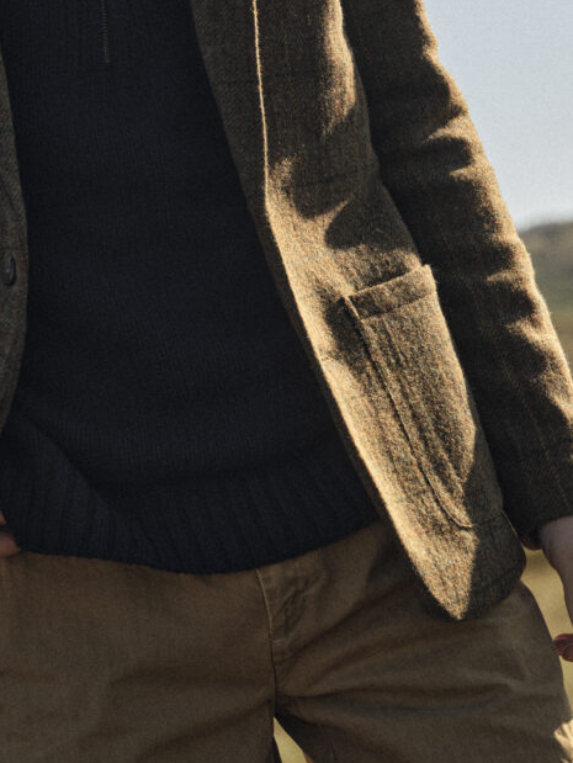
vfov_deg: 12.4
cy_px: 158
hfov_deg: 9.4
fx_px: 3484
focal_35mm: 158
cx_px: 298
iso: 160
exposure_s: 1/210
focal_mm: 120
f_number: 8
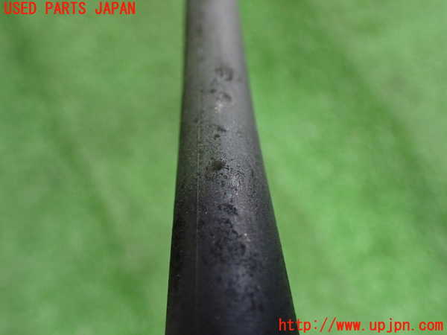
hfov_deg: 60.0
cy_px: 168
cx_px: 224
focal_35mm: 30
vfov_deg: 46.8
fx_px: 387
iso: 800
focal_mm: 5.4
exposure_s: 1/60
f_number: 2.3
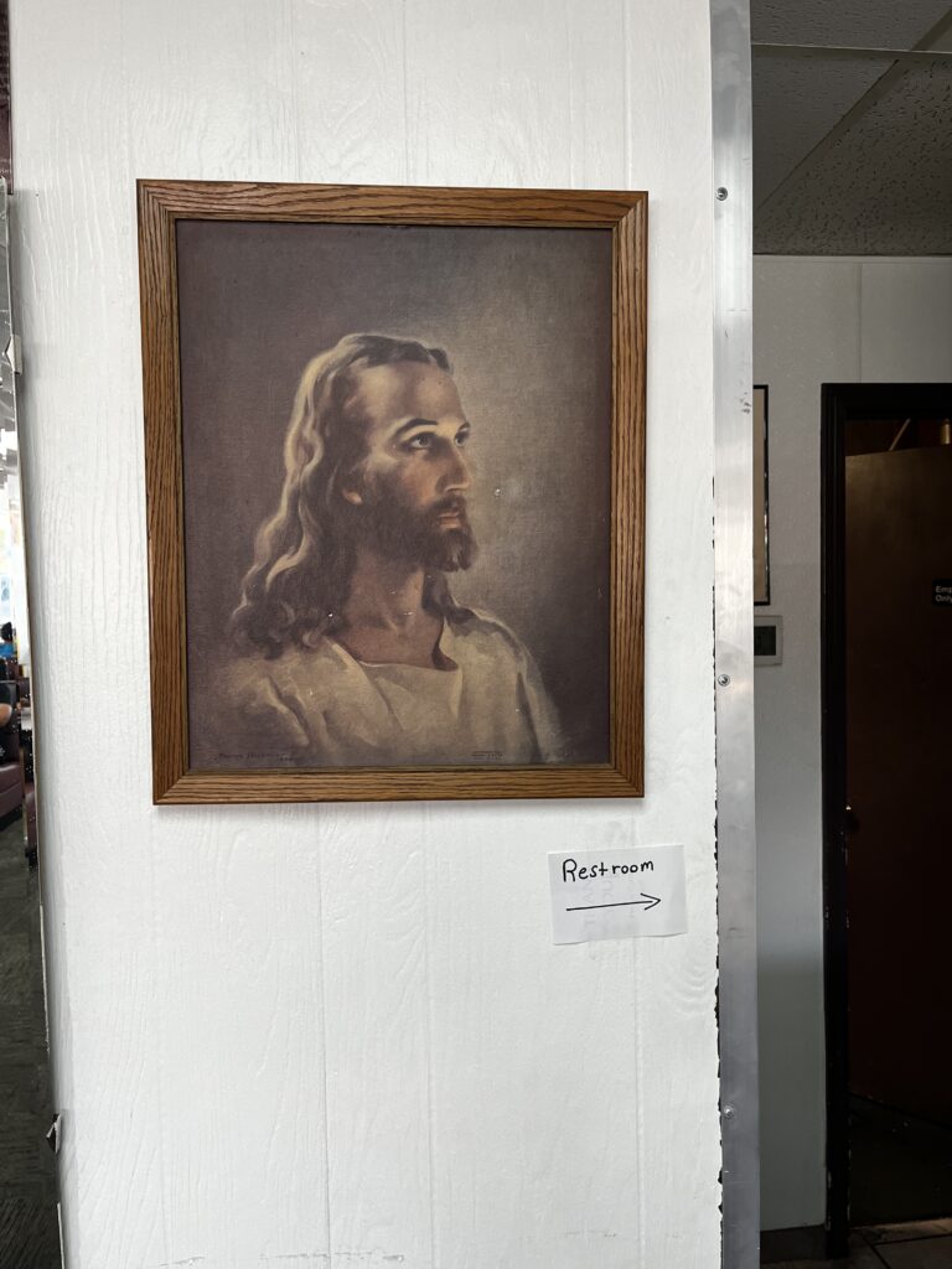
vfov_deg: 67.3
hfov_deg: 53.1
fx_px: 953
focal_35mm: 26
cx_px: 476
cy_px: 634
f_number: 1.6
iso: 125
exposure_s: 1/120
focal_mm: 5.1
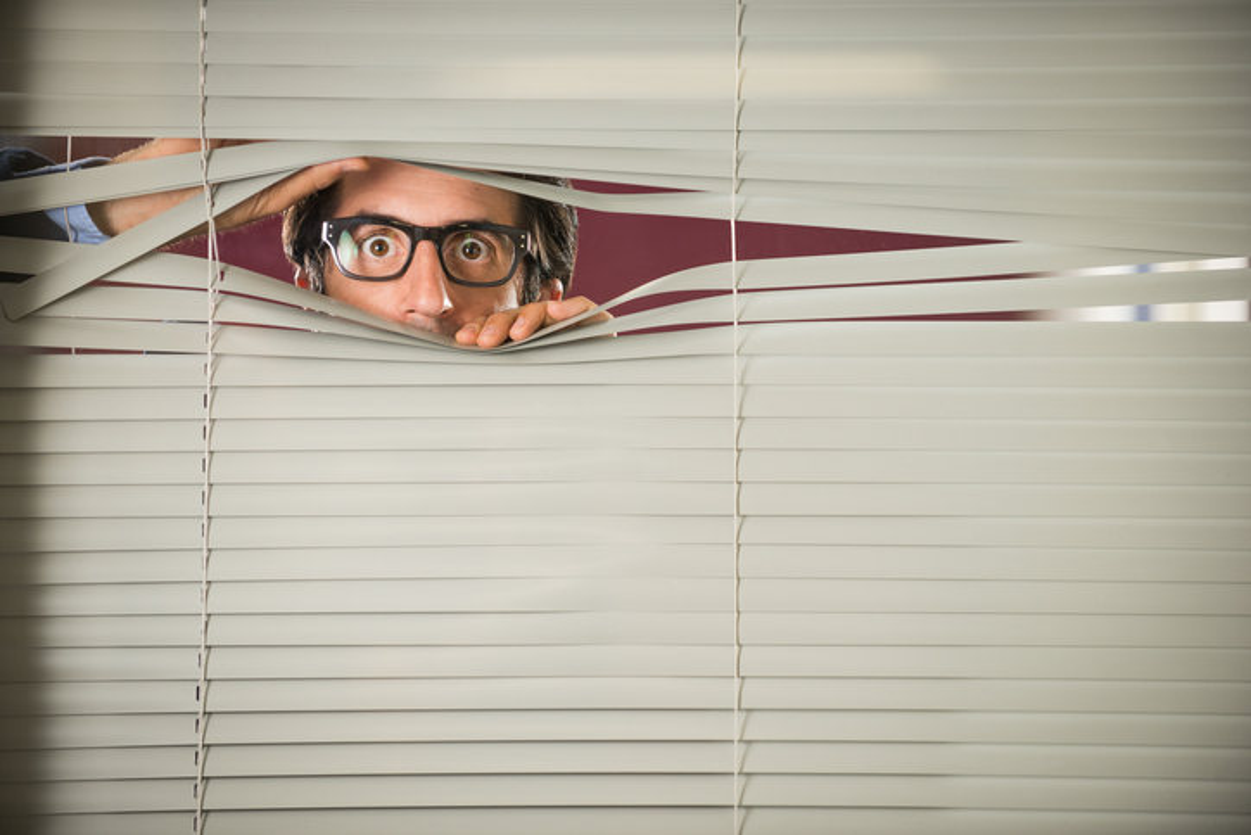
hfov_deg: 13.2
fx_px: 5387
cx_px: 626
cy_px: 418
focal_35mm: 155
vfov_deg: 8.9
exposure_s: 1/125
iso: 400
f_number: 4
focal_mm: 155
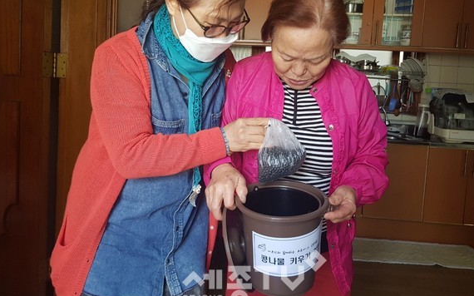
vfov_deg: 43.1
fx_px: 375
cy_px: 133
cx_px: 242
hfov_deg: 64.6
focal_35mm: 29
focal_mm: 4.2
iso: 100
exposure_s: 1/60.2
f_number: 1.7
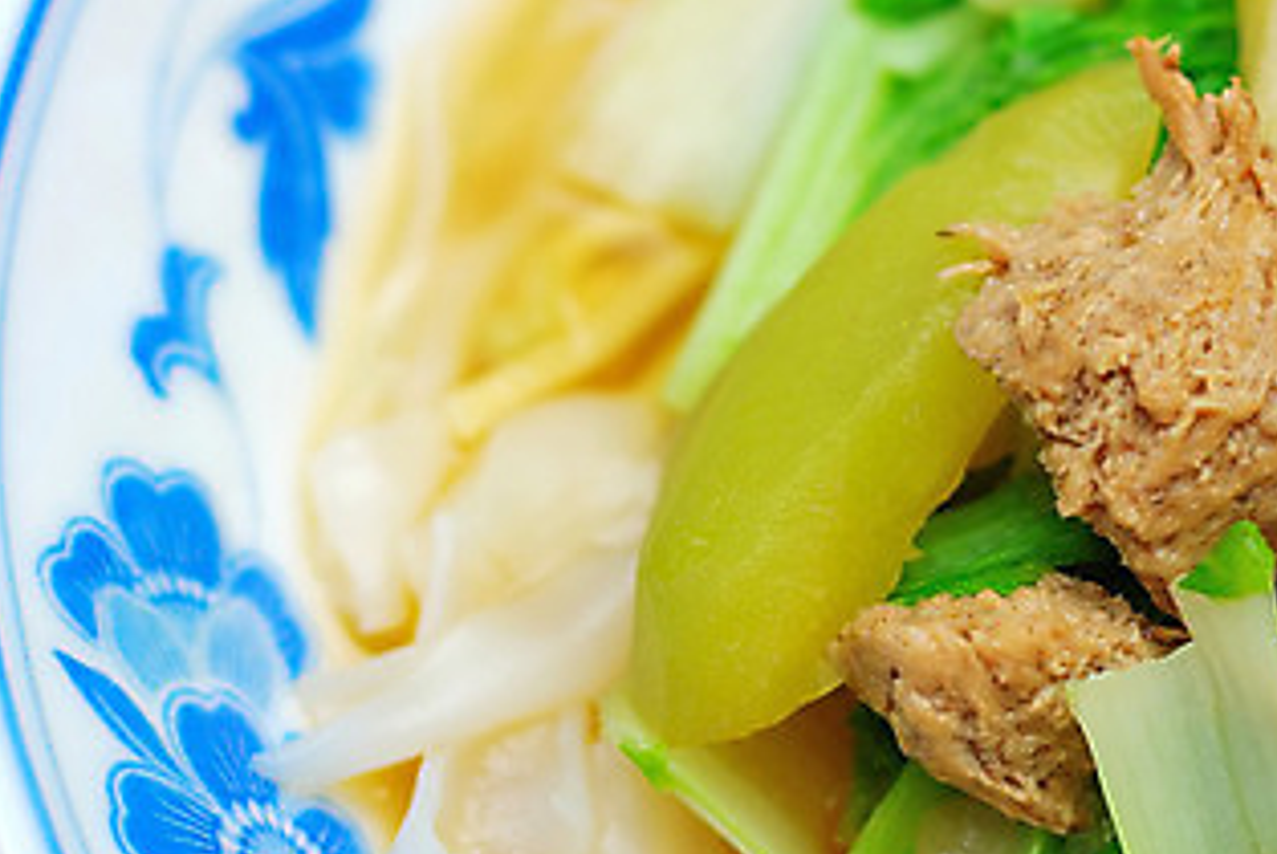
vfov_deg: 13.7
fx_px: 3549
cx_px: 883
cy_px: 256
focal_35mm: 100
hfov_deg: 20.3
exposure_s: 1/60
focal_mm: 35
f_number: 3.5
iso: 100
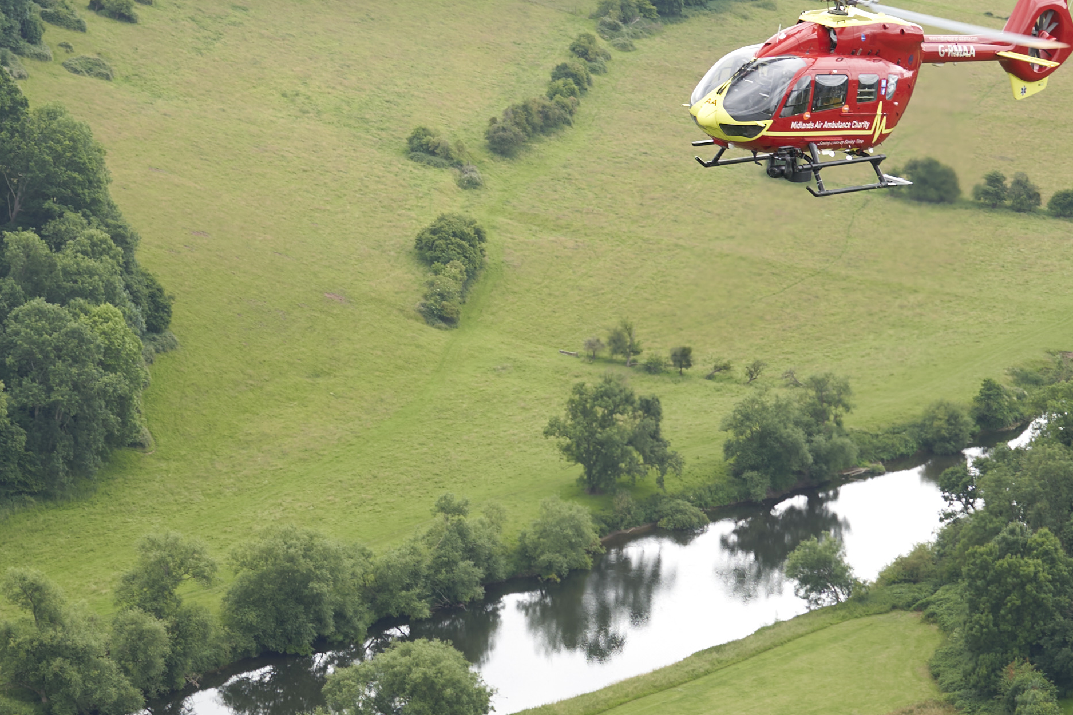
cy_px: 128
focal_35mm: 160
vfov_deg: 8.6
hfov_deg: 12.8
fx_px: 4769
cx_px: 335
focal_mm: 50
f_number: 2.8
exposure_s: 1/320
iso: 100
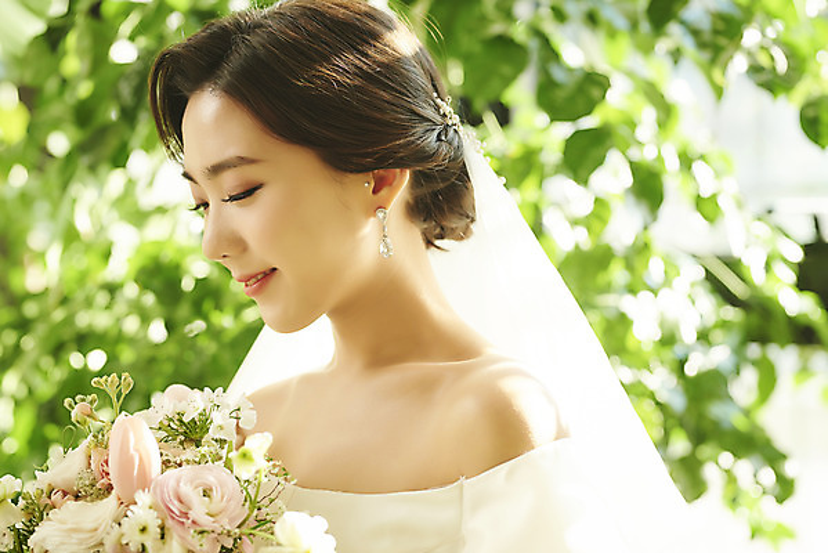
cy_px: 276
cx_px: 414
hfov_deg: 23.9
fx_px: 1956
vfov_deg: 16.1
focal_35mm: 85
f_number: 2.8
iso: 125
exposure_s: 1/125
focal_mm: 85
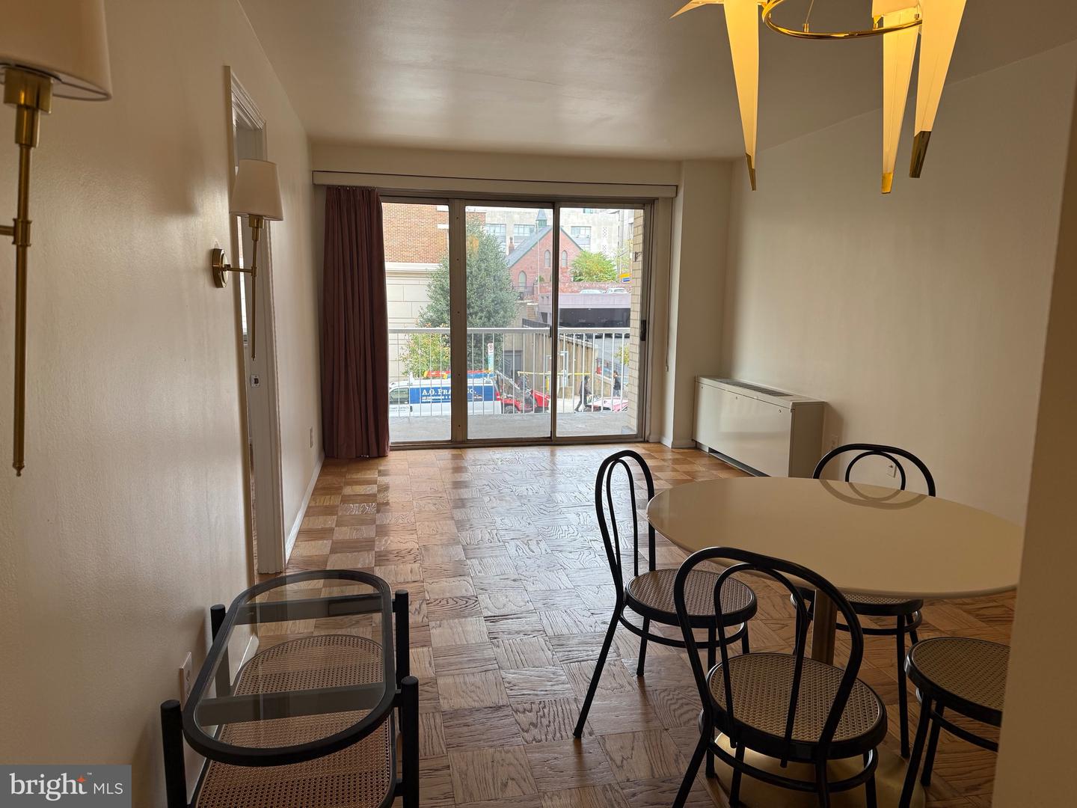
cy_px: 404
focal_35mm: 24
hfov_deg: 71.6
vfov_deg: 56.8
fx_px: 747
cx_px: 538
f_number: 1.78
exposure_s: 1/176
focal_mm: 6.76
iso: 100
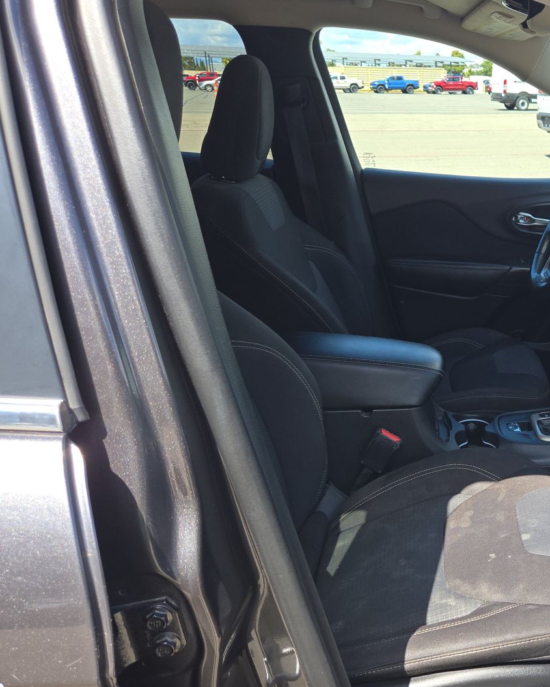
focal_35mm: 34
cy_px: 373
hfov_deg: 39.7
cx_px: 511
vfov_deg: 52.8
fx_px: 692
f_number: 1.8
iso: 25
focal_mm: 5.4
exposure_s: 1/336
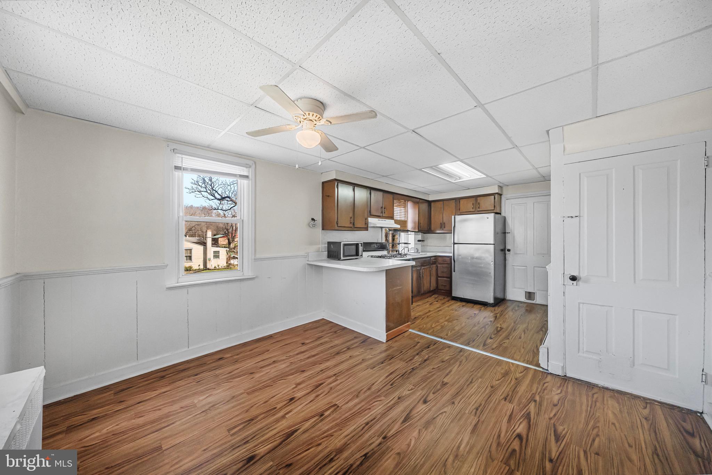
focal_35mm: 12
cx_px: 356
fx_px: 237
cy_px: 238
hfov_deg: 112.6
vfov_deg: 90.0
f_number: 9
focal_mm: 12
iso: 2500
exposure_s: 1/60
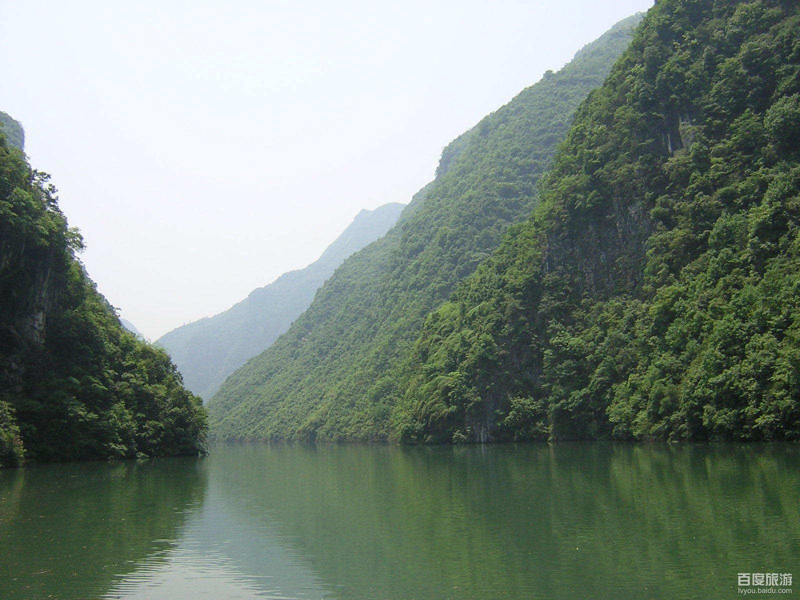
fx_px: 832
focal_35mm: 36
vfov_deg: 39.7
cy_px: 300
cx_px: 400
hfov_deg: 51.4
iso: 100
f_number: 5.2
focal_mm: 4.7
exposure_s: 1/271
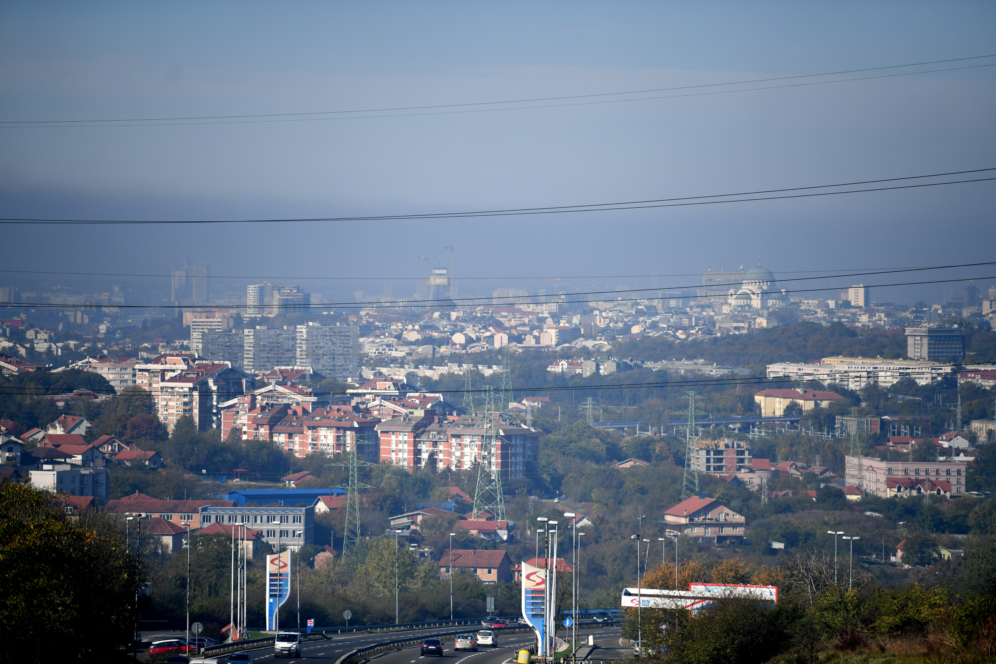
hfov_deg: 10.3
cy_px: 332
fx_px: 5533
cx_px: 498
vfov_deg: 6.9
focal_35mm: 200
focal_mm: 200
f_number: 3.2
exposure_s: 1/4000
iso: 200
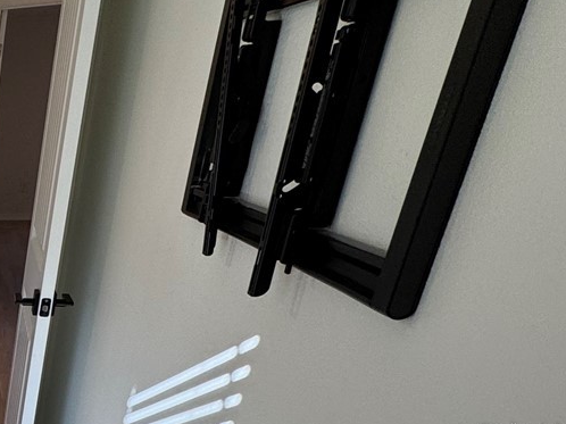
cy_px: 432
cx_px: -324
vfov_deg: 29.8
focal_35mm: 45
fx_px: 735
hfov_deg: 26.7
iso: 100
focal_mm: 2.22
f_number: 2.2
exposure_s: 1/120
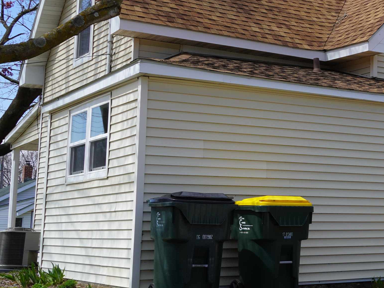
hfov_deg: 26.0
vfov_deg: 20.4
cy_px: 96
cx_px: 363
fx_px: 798
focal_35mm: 72
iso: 100
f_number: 10
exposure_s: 1/160
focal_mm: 25
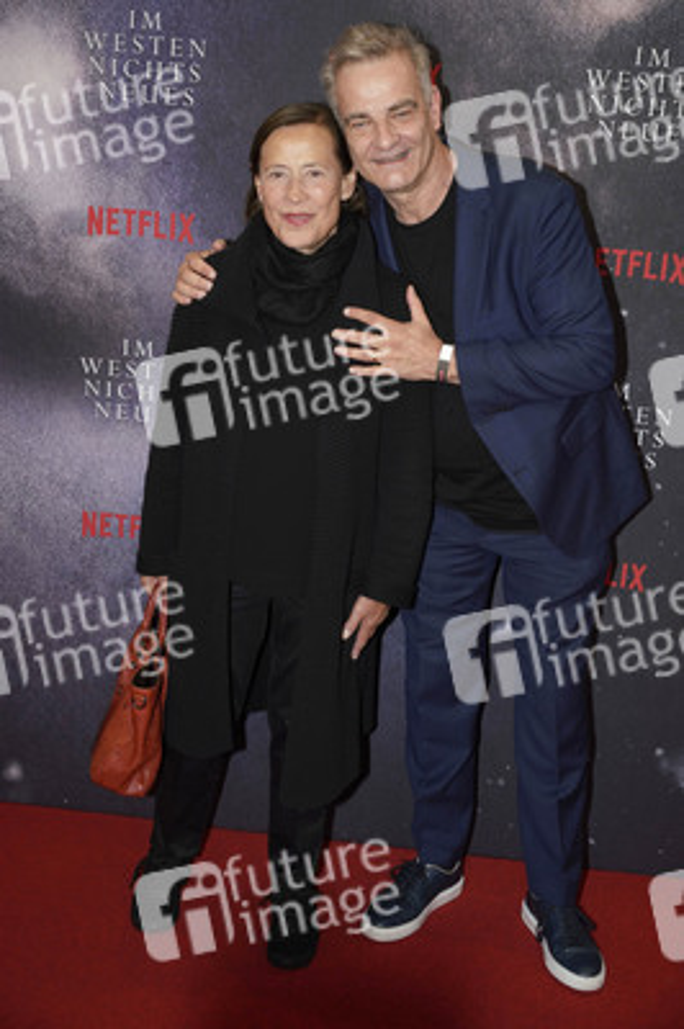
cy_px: 514
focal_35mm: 50
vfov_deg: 39.6
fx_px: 1427
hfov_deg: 26.9
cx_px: 342
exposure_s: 1/160
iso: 320
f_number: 5.6
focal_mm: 50
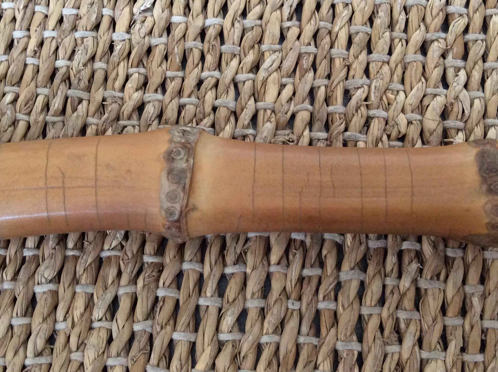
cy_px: 171
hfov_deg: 38.2
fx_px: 718
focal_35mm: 50
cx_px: 236
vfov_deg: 29.0
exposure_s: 1/25
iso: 200
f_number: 2.4
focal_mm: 3.3
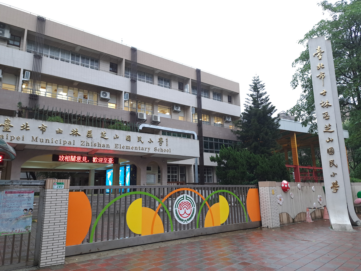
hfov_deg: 71.6
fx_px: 250
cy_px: 136
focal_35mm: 24
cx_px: 180
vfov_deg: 56.8
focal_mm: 5.23
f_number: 1.8
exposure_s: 1/60
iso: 250
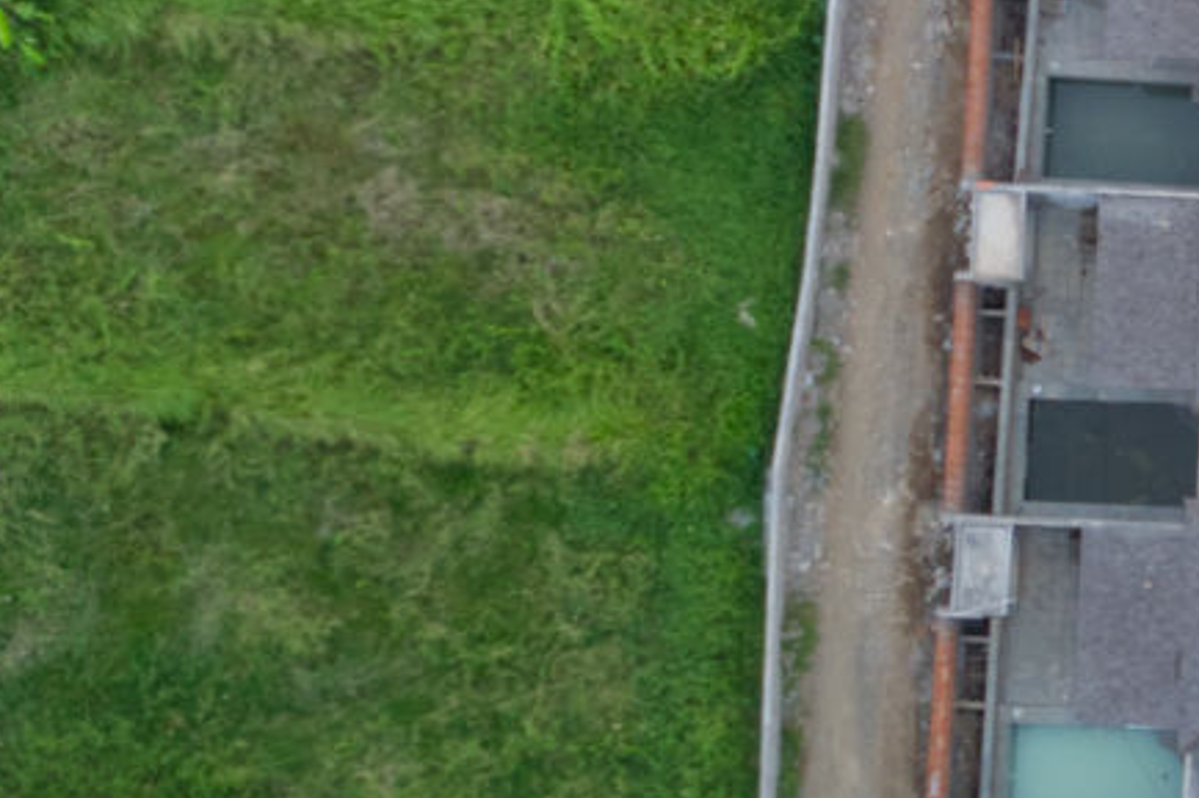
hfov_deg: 4.6
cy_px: 202
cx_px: 1589
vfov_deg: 3.1
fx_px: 14848
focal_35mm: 446
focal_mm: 86
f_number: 5.6
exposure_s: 1/125
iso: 250
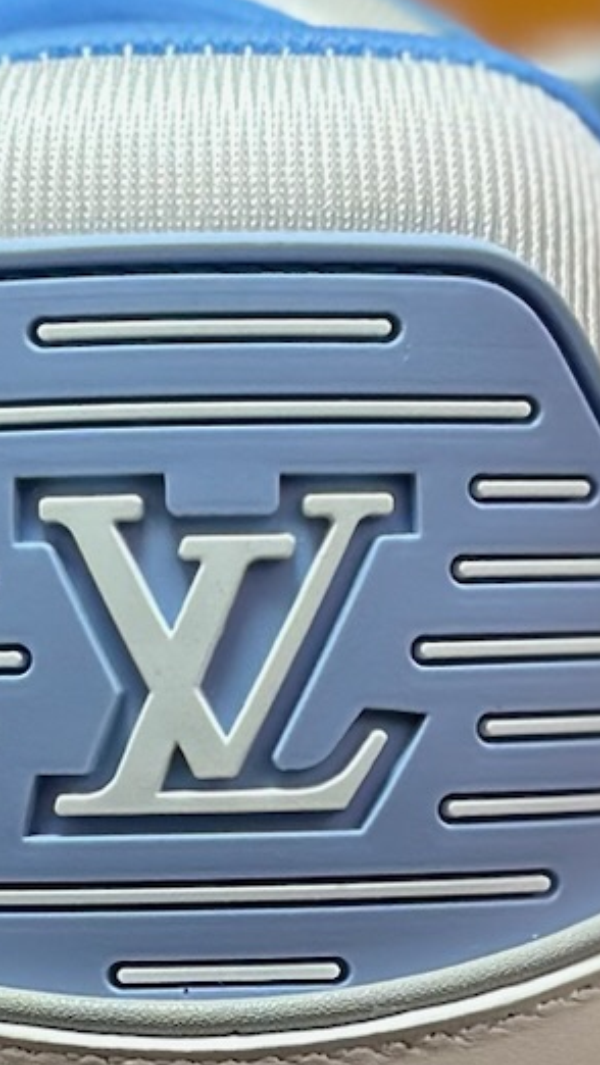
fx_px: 5793
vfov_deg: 10.5
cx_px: 280
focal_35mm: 205
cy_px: 934
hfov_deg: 5.9
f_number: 1.78
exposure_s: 1/659
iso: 80
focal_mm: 6.86
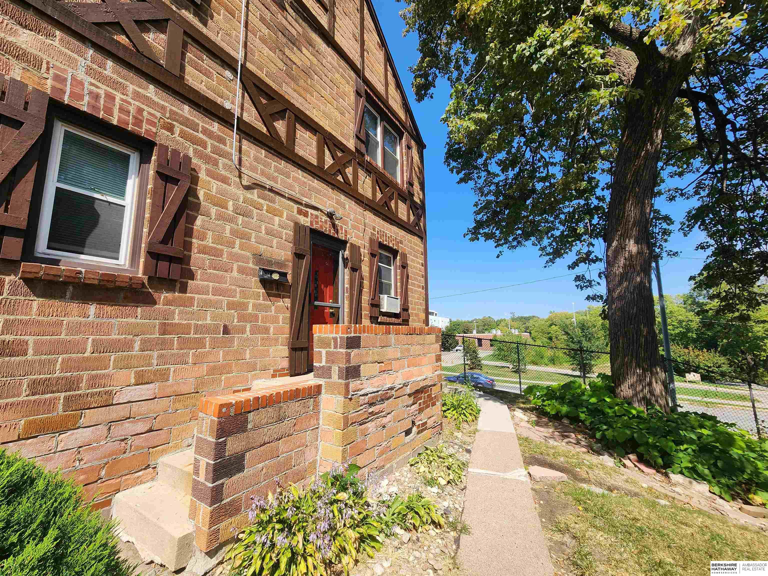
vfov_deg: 89.9
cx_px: 384
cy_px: 288
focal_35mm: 13
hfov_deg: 106.2
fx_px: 288
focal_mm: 2.2
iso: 50
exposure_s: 1/1255
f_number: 2.2
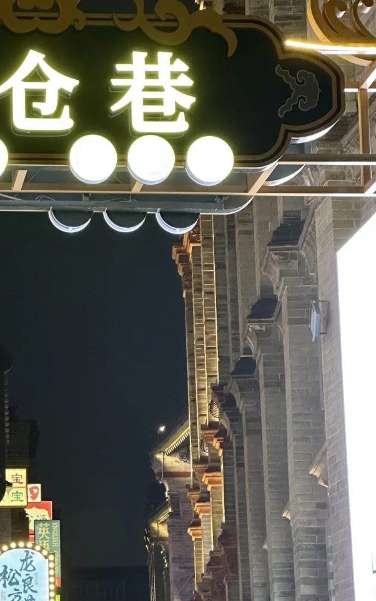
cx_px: 54
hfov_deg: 10.7
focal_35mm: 122
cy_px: 337
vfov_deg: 17.1
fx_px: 2000
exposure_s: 1/60
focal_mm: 9
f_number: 2.8
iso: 400
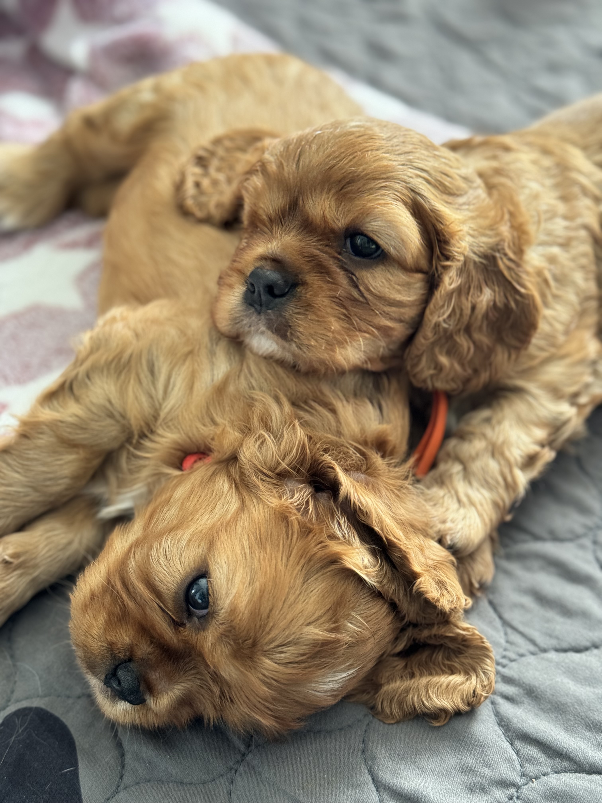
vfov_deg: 39.7
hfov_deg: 30.3
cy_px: 402
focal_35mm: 48
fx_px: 1113
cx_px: 301
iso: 160
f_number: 1.78
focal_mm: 6.86
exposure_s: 1/60
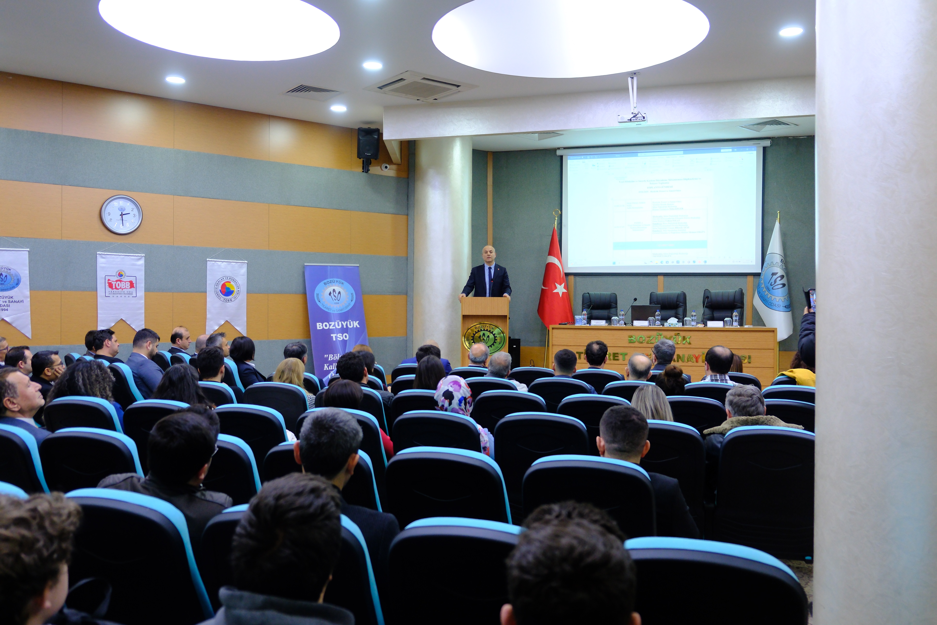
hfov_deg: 63.7
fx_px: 755
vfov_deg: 45.0
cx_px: 468
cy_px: 312
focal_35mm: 29
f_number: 2.8
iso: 1250
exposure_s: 1/100
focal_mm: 19.6
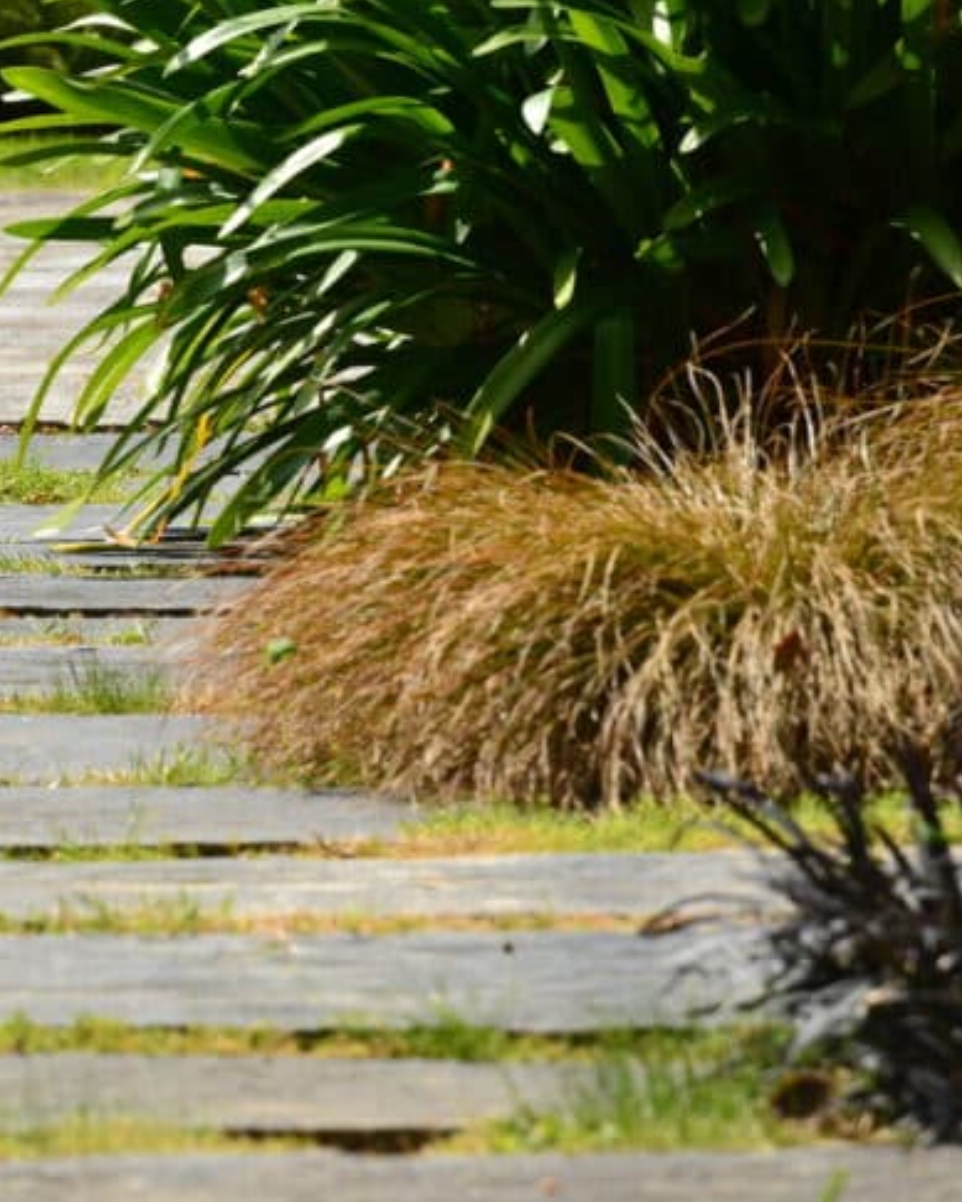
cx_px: 59
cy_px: 580
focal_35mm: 189
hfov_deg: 8.2
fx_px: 6715
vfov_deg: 10.2
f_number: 7.1
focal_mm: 85
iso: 100
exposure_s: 1/320
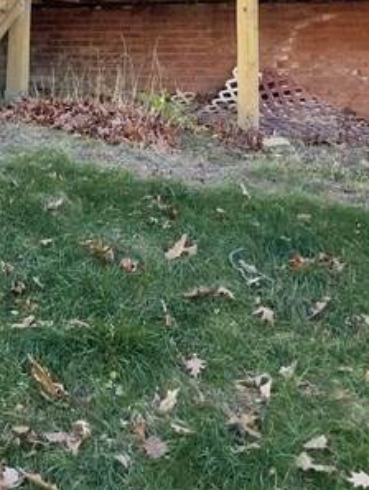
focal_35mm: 67
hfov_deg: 22.0
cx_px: 171
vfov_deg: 25.5
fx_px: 951
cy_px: -120
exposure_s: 1/500
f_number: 1.6
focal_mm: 4.2
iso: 32
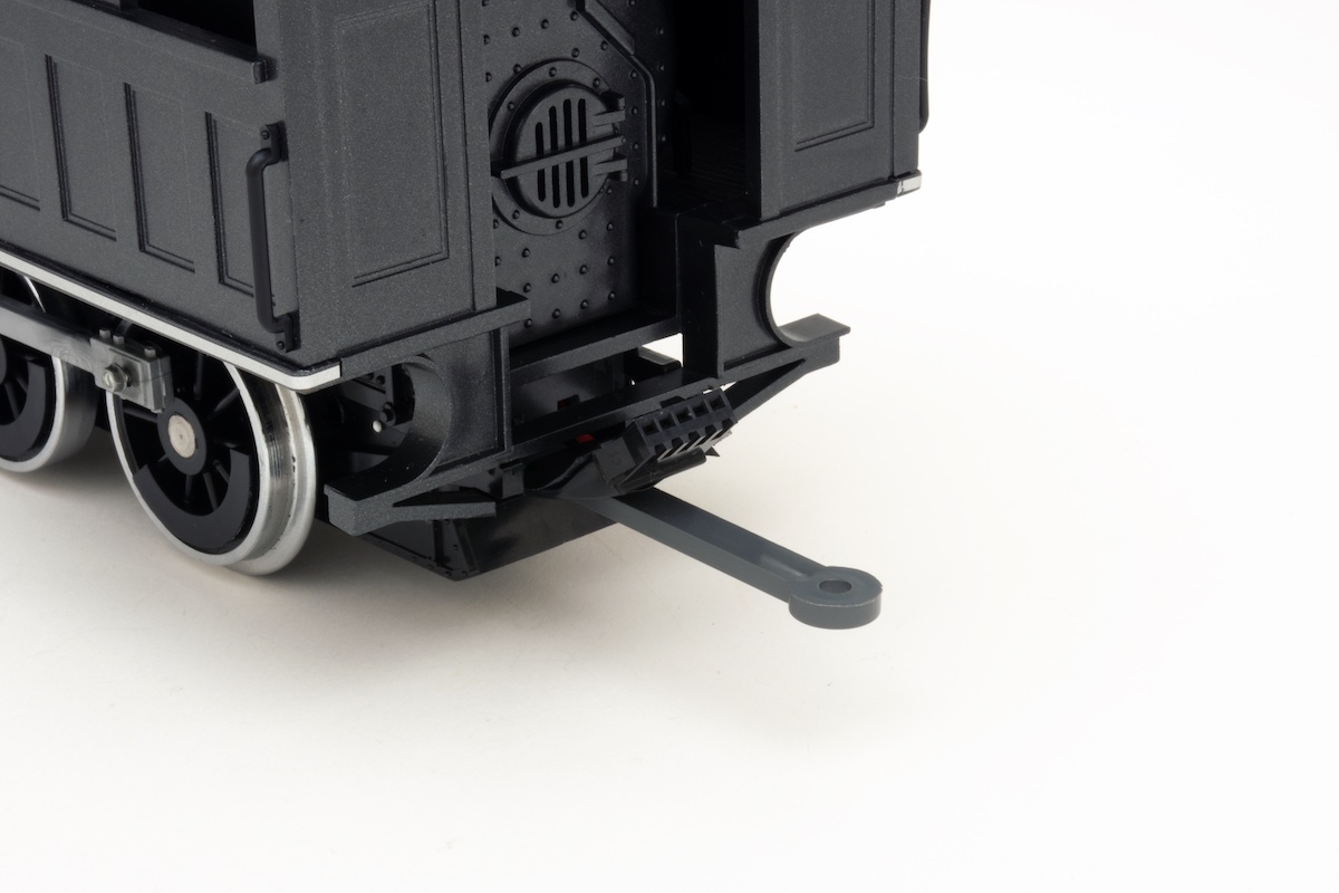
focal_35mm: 105
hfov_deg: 19.5
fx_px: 3905
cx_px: 670
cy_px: 446
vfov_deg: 13.0
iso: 100
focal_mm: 70
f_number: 32
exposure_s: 1/80
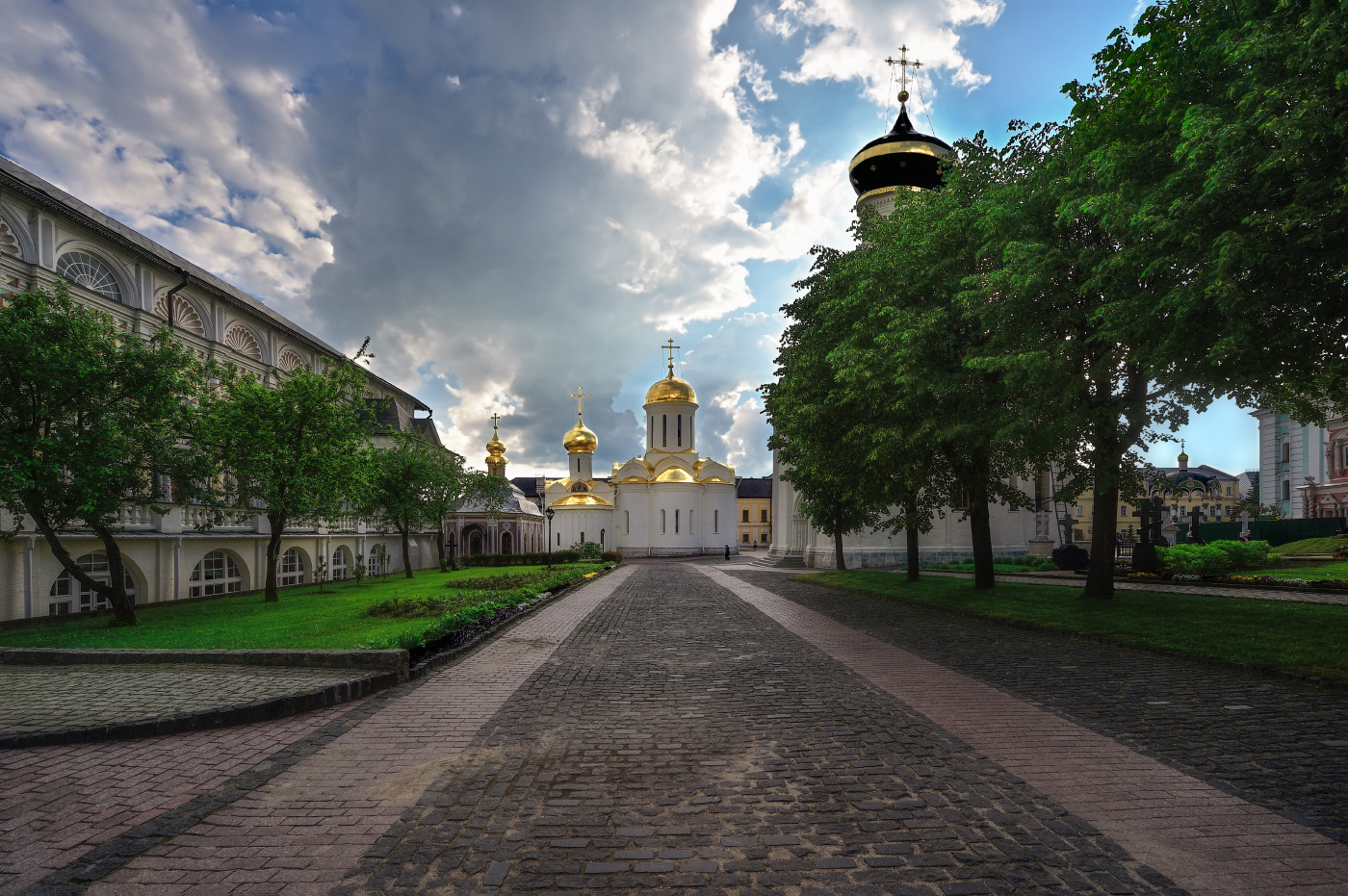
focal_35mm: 16
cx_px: 674
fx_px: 580
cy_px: 448
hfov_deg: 98.6
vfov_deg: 75.4
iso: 100
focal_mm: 15.5
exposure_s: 1/320
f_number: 8
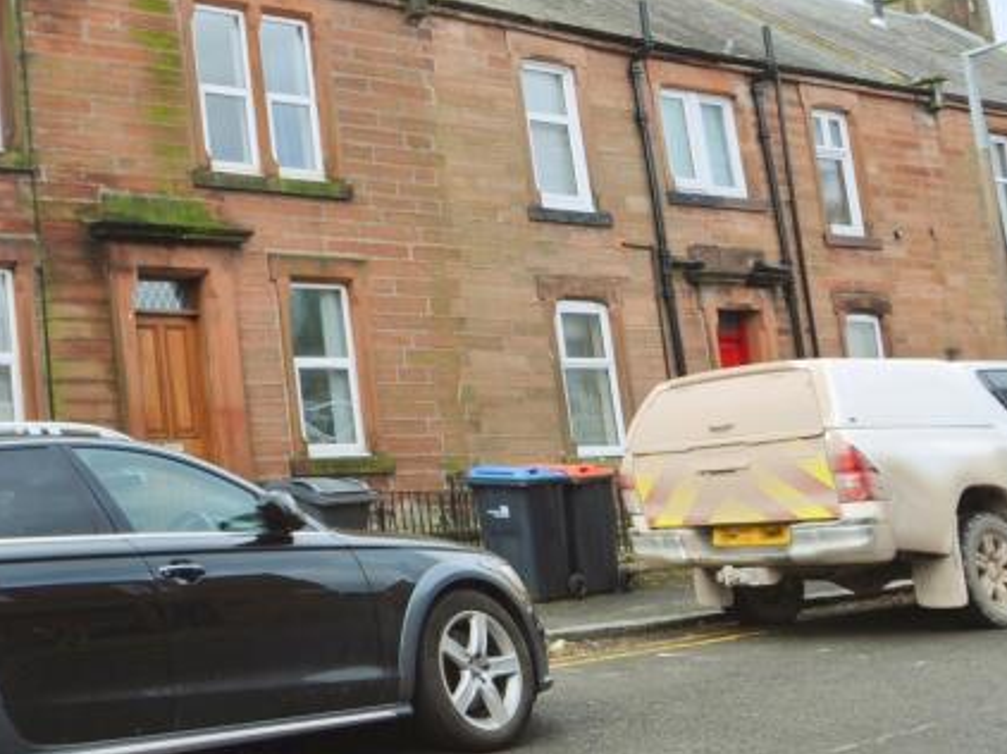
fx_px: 1221
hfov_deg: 37.5
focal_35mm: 42
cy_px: 80
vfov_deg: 32.6
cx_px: -100
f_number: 7.1
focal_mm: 12
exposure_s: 1/40
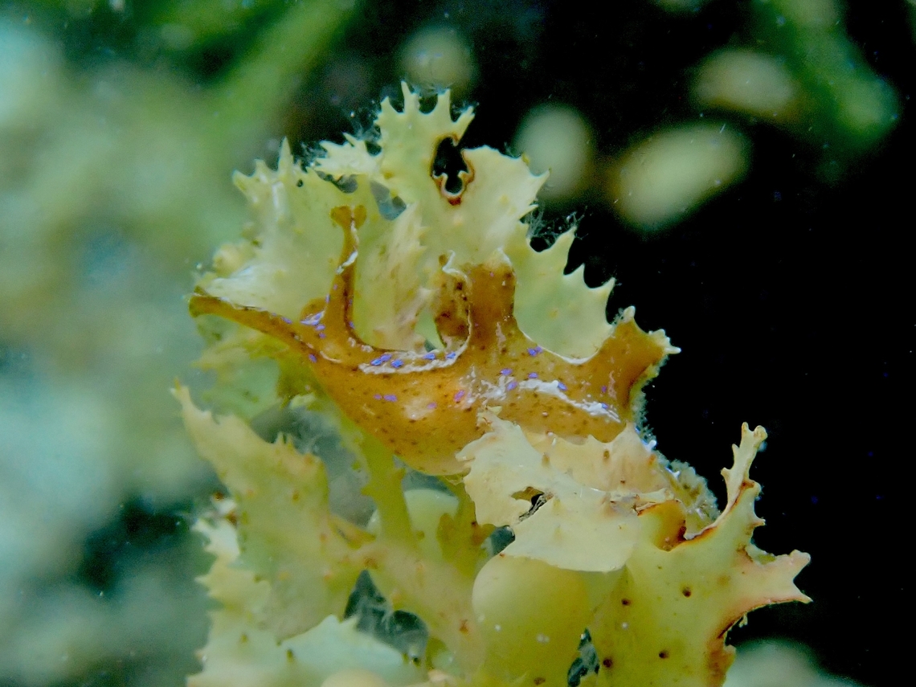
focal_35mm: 100
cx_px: 458
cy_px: 344
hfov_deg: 19.6
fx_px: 2646
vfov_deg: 14.8
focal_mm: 18
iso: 400
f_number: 6.3
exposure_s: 1/200
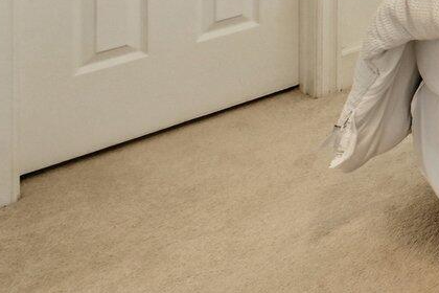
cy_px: -323
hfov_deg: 16.3
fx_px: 951
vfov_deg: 14.2
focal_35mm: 78
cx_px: 978
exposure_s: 1/15
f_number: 8
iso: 400
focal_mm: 16
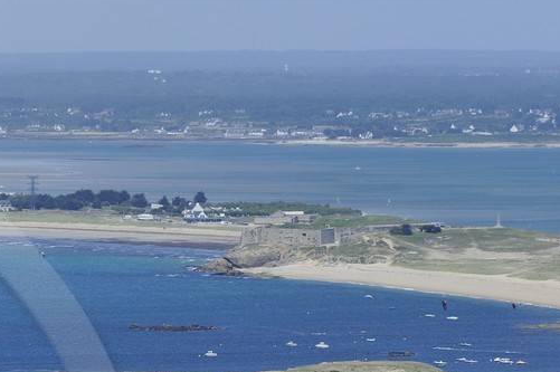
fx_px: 5952
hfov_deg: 5.3
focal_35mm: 383
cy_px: 554
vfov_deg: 3.6
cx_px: -311
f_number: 10
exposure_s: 1/1000
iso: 400
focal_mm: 120
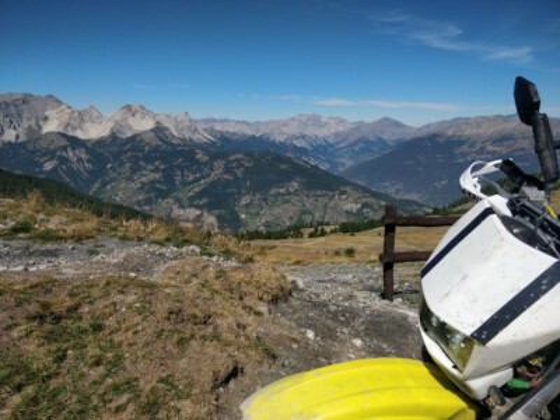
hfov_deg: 71.6
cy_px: 210
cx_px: 280
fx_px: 388
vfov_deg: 56.8
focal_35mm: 24
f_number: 1.7
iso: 160
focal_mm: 4.1
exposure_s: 1/4011
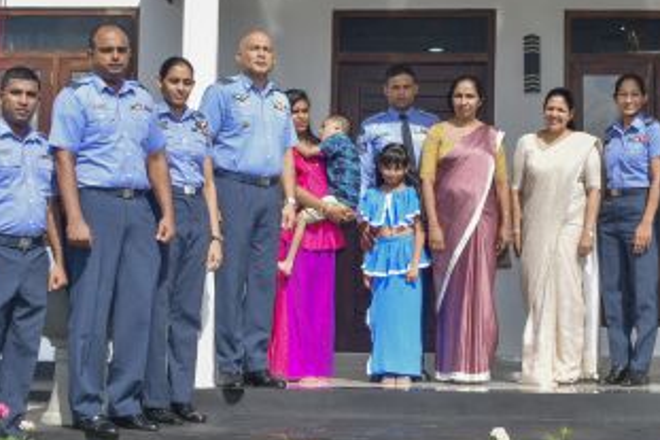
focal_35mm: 81
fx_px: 1484
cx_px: 446
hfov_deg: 24.9
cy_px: 138
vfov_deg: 16.8
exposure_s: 1/250
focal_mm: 28
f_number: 10
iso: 160
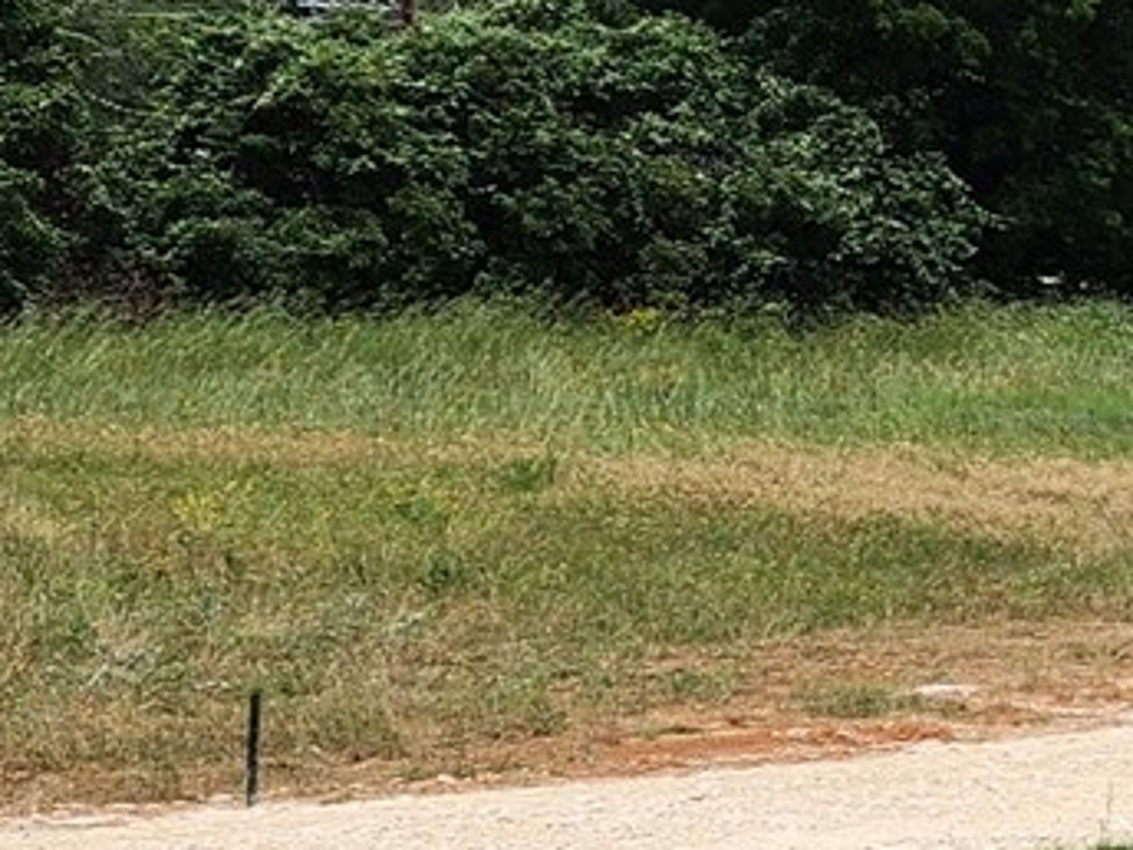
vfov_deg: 10.8
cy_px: 497
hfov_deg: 12.2
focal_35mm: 137
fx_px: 4484
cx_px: 2480
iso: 20
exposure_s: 1/3455
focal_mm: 5.4
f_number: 1.8
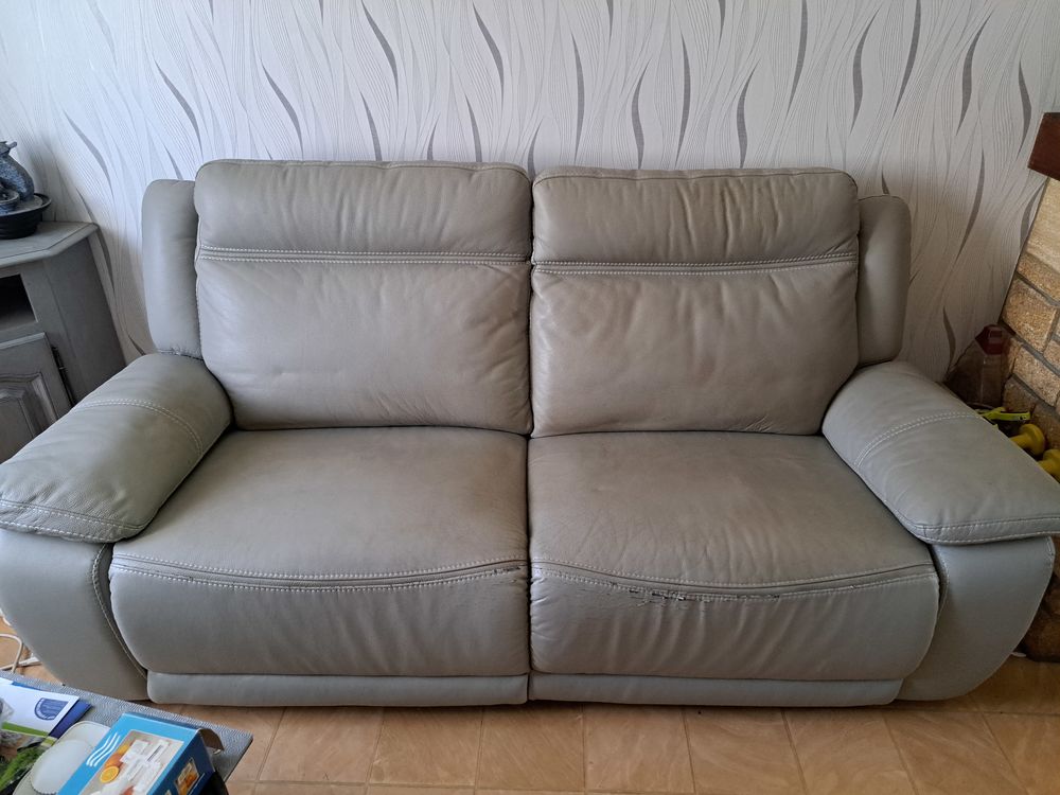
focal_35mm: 24
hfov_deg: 71.6
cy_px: 398
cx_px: 530
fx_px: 735
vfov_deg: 56.8
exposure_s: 1/50
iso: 400
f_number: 1.8
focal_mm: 5.23
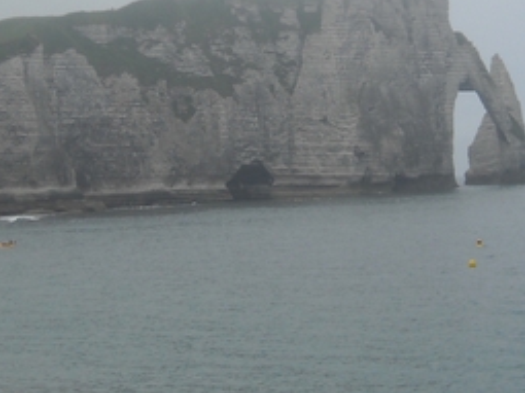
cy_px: 88
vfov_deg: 11.6
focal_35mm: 127
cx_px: 171
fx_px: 1925
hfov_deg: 15.5
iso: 64
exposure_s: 1/353
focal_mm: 8.85
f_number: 6.6
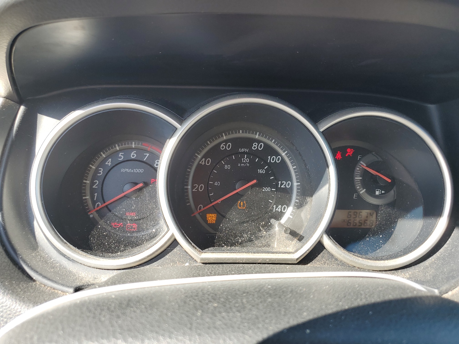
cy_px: 172
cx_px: 230
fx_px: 345
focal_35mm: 26
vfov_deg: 53.1
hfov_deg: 67.3
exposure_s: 1/385
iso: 50
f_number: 1.5
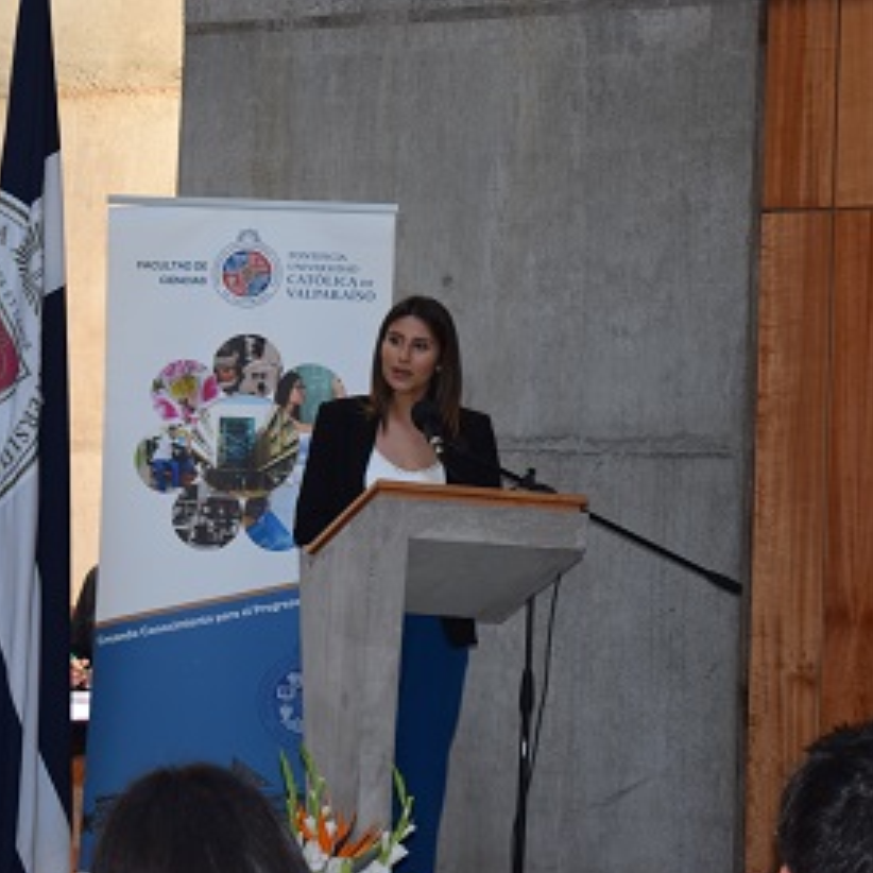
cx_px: 295
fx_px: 3100
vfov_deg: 16.0
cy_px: 448
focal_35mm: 109
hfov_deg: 16.0
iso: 800
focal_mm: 55
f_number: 5.6
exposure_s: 1/60
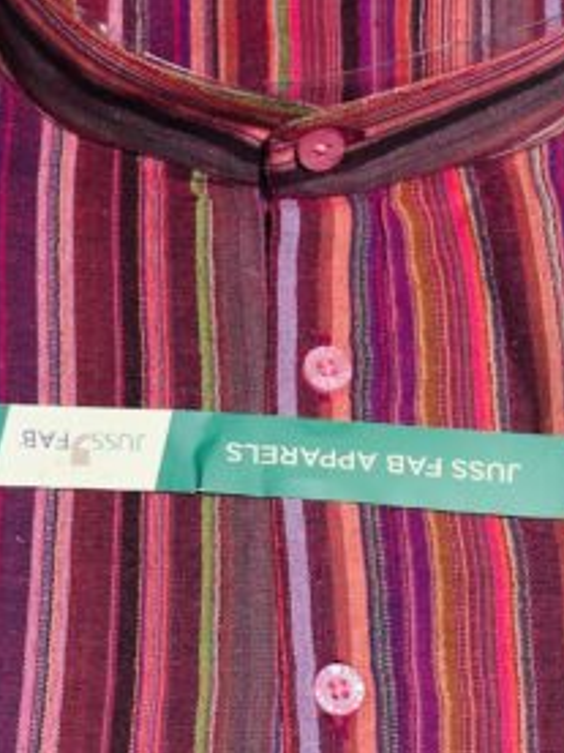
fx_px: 2238
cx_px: 296
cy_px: 435
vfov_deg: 19.1
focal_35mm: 103
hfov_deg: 14.4
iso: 250
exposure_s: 1/60
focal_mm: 6.86
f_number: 1.78
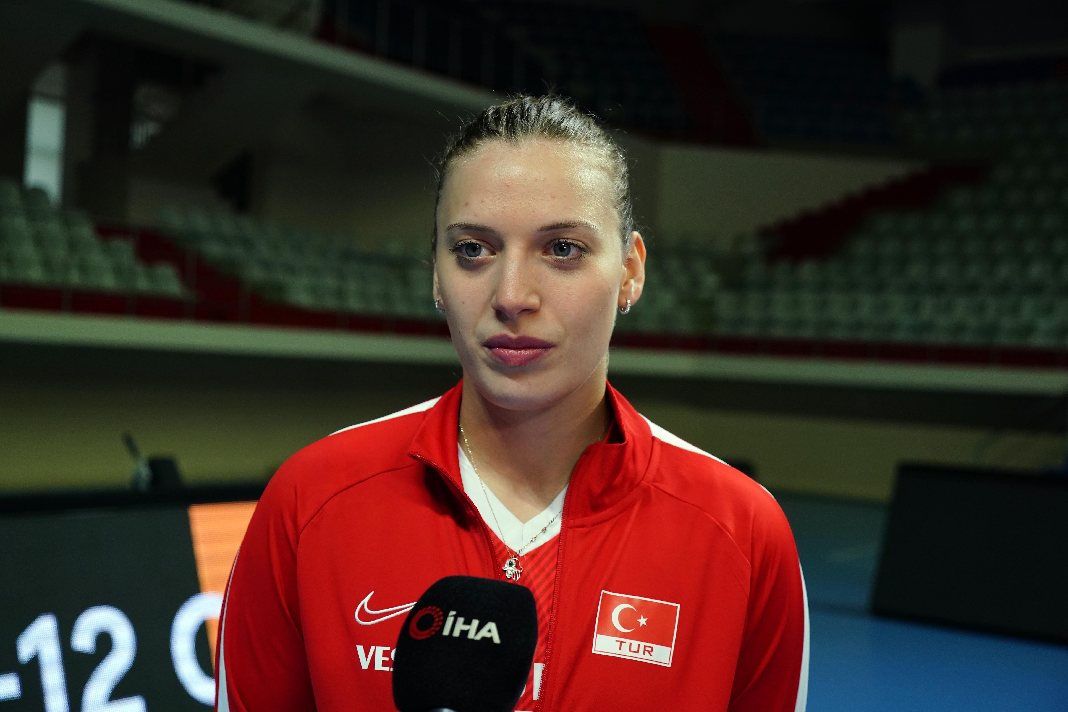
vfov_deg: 29.2
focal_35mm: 46
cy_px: 356
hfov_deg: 42.7
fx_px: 1365
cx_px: 534
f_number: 4
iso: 2000
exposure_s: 1/640
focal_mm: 46
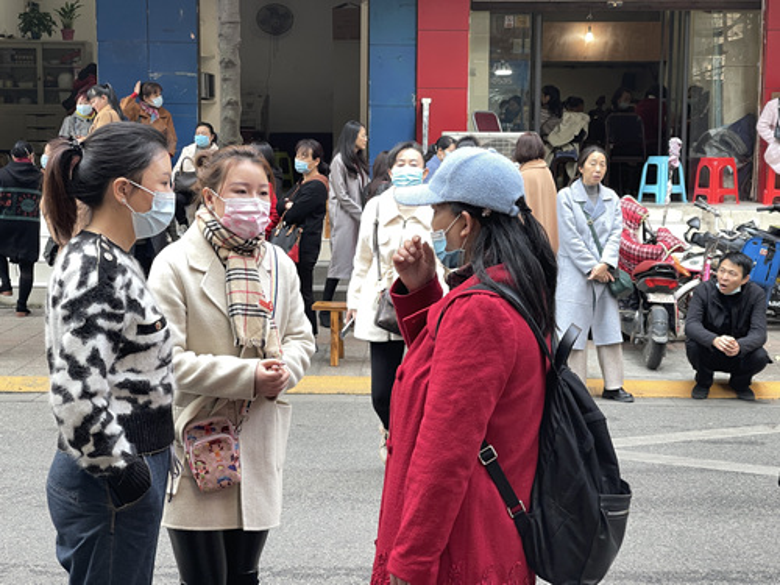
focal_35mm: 64
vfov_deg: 22.9
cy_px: 292
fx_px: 1442
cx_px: 390
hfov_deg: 30.3
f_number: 2.2
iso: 80
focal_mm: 7.5
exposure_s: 1/121
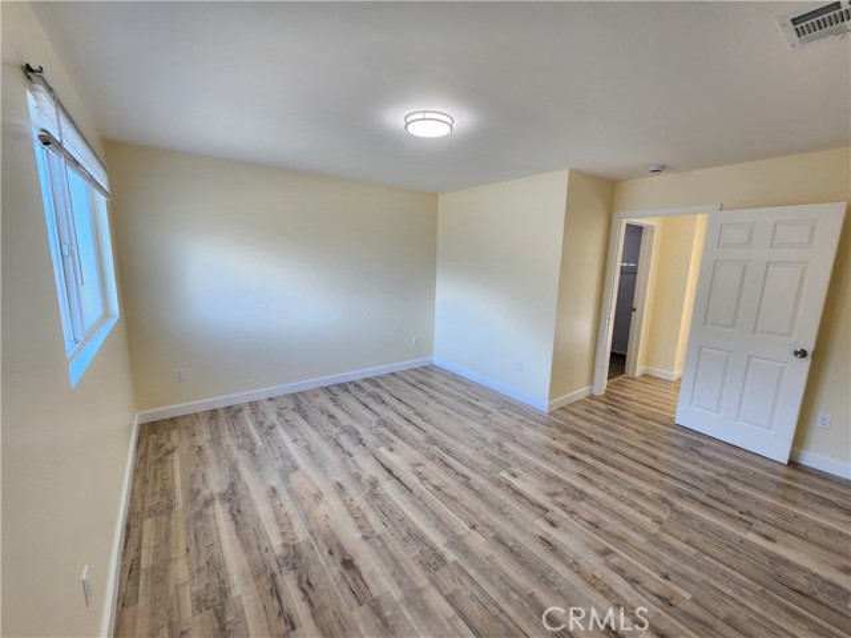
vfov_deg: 89.9
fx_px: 320
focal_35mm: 13
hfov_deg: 106.2
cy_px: 319
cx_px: 426
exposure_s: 1/60
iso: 100
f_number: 2.2
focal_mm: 2.2
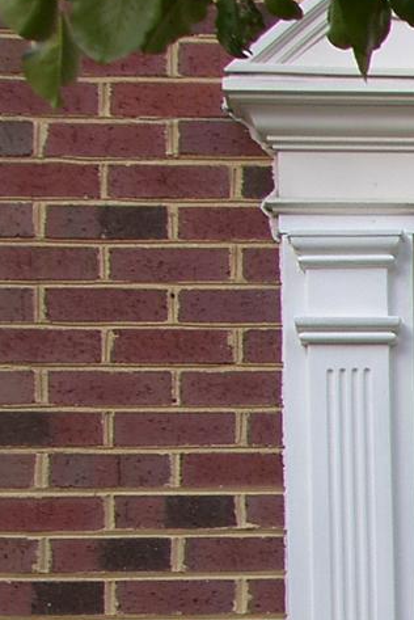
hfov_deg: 6.9
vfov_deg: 11.1
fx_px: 3100
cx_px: 1205
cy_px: 842
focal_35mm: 180
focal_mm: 10.3
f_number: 5.6
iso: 50
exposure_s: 1/160
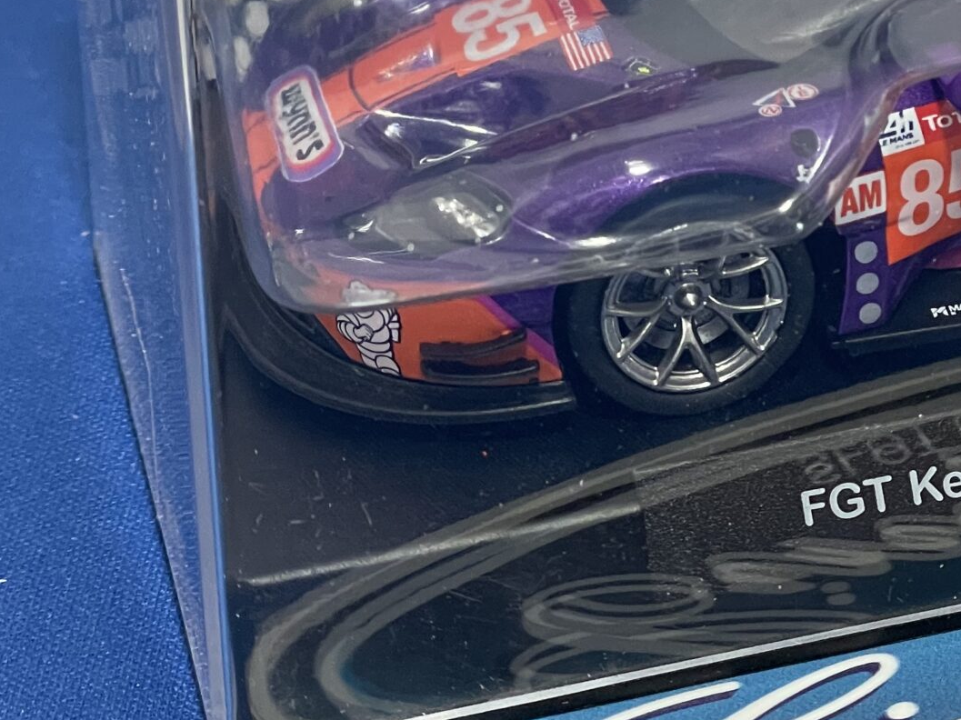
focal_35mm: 126
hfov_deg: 15.1
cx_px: 1155
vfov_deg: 11.7
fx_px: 3497
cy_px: 183
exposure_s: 1/60
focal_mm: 6
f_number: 2
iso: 200
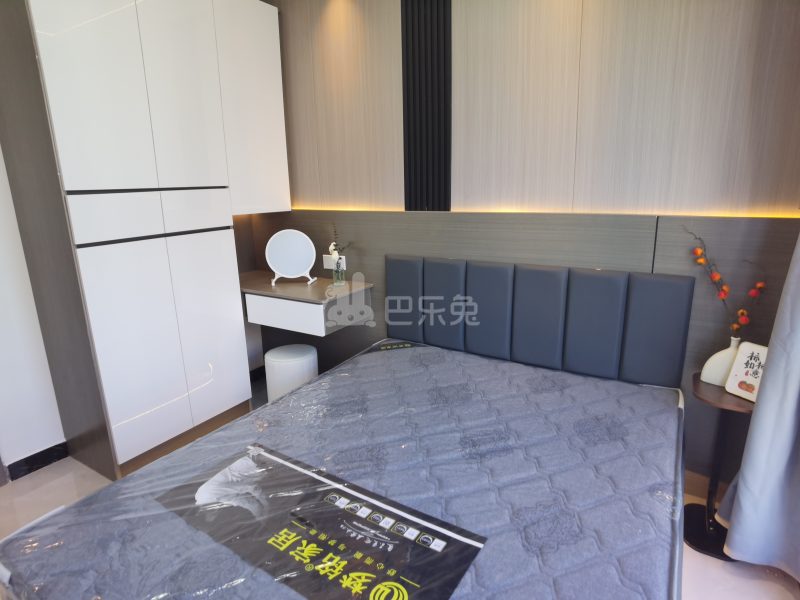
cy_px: 300
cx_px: 400
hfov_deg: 87.8
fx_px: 416
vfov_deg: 71.6
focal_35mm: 18
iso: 100
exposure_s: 1/100
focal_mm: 4.4
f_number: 1.8
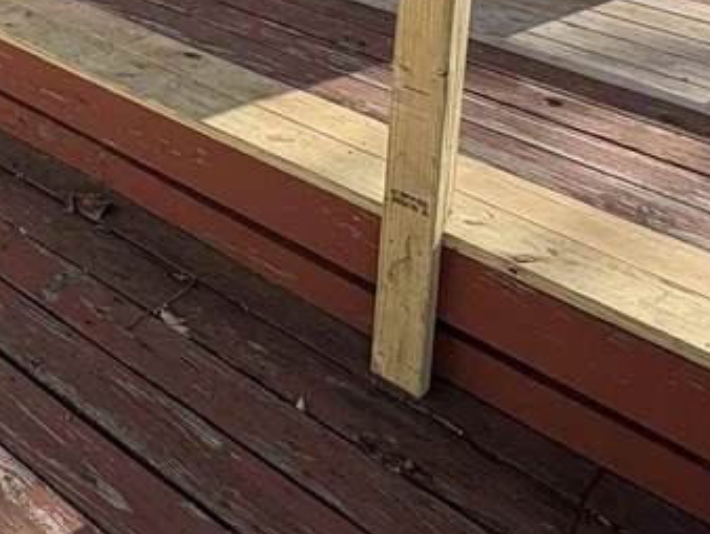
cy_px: -265
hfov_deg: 31.6
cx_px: -88
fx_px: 1088
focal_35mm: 53
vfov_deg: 22.6
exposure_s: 1/734
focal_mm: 2.22
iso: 50
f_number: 2.2
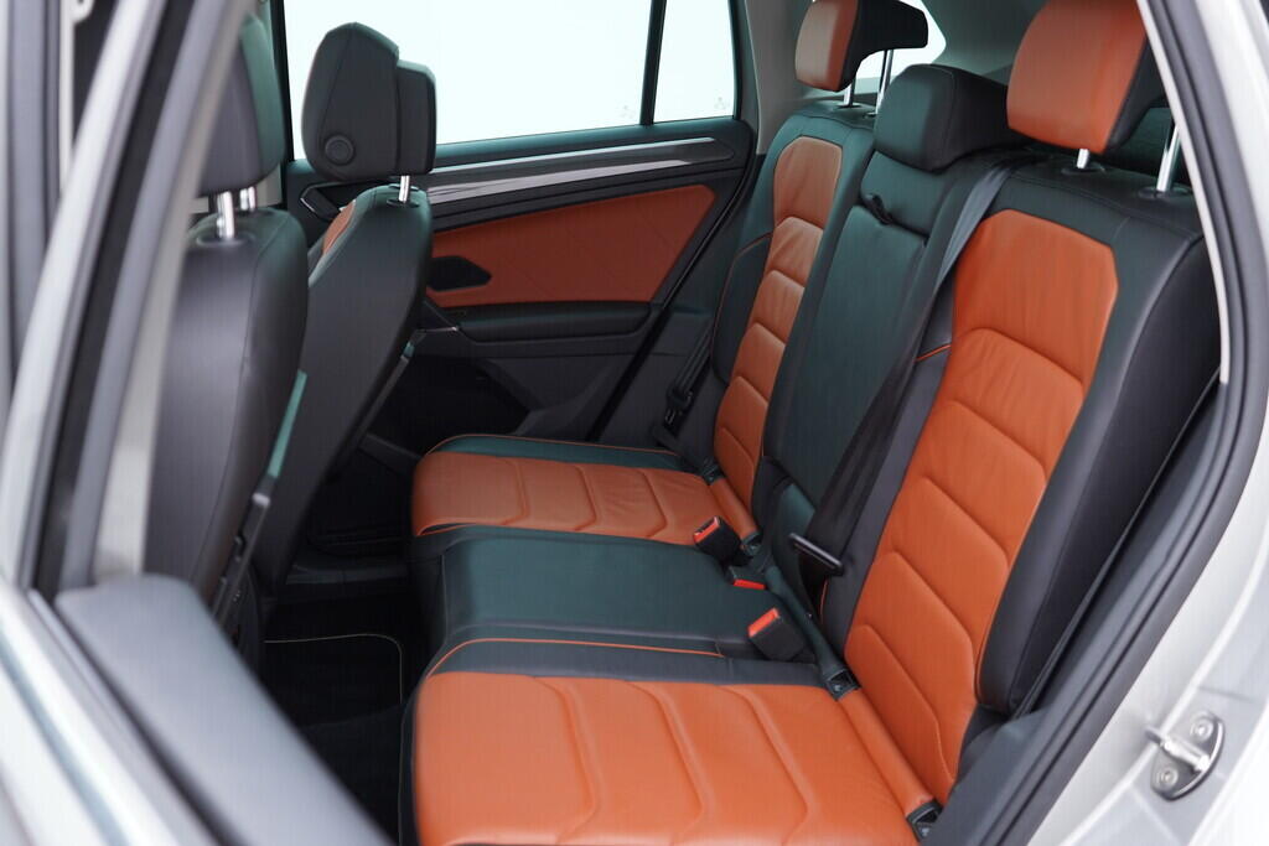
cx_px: 634
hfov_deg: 53.1
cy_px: 423
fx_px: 1269
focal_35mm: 36
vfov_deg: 36.9
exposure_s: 1/40
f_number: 2.8
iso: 200
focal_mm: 24
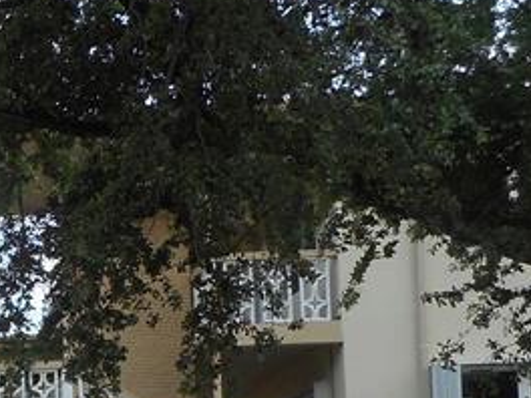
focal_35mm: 97
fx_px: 1488
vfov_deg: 14.5
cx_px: -314
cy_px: 549
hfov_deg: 17.7
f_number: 3.7
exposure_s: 1/250
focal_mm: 4.5
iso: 80
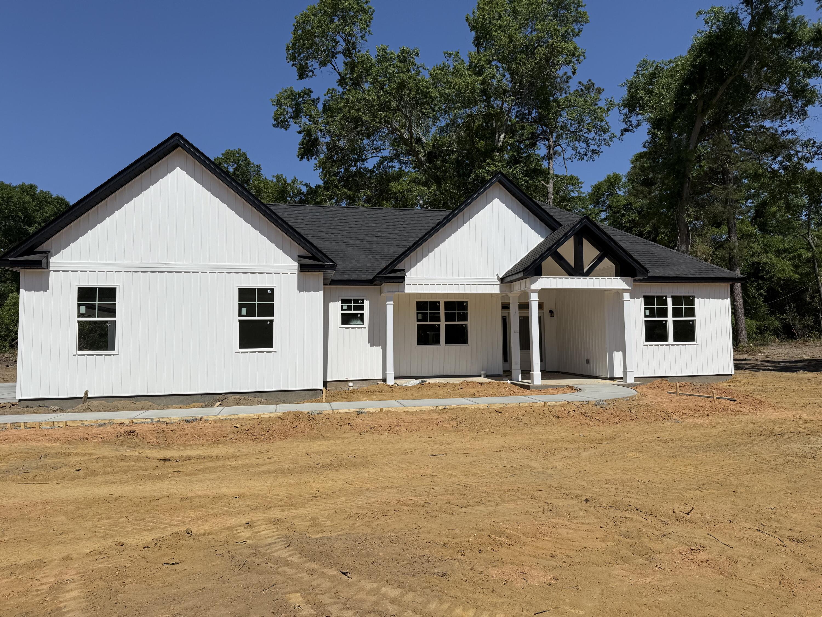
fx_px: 570
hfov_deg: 71.6
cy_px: 308
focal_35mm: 24
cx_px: 411
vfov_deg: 56.8
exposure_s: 1/11905
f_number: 1.78
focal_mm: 6.76
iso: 80
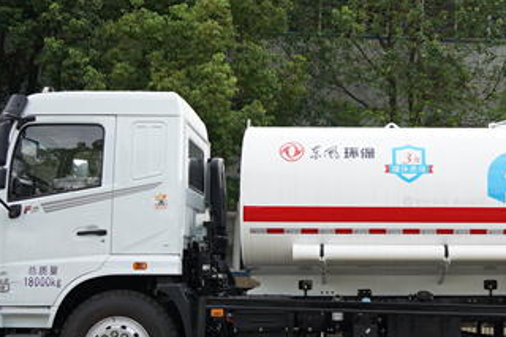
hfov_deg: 24.9
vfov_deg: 17.0
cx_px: 421
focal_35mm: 80
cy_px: 167
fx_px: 1124
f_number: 3.2
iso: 100
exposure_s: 1/640
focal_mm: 32
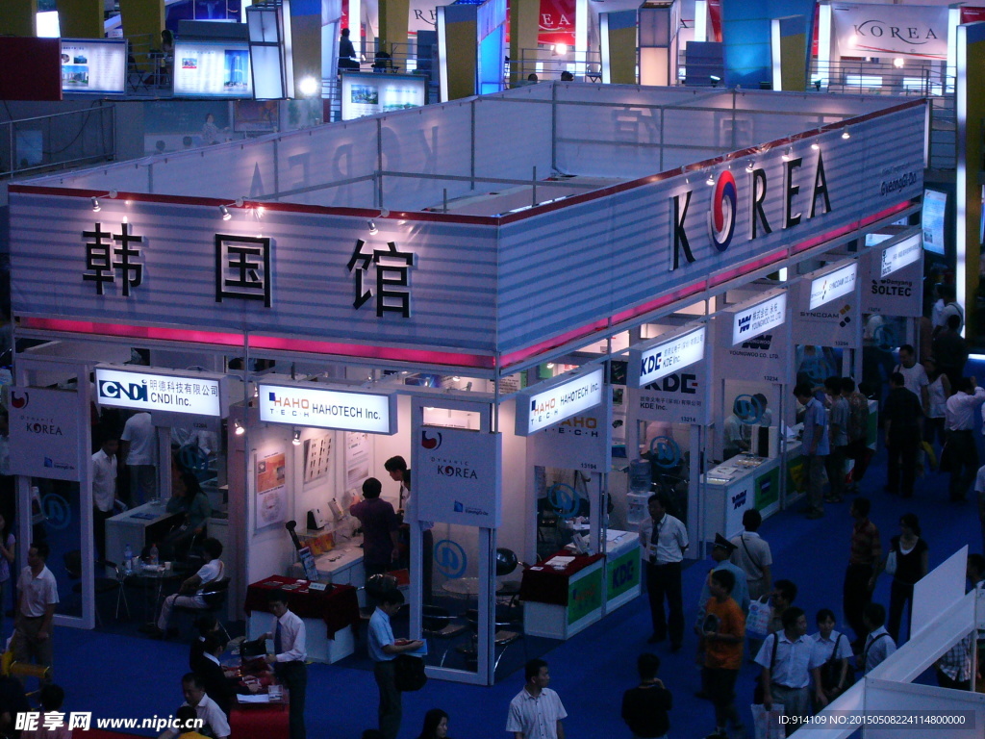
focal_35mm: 105
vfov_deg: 14.1
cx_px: 492
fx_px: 2988
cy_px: 370
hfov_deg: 18.7
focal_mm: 17.4
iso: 200
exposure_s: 1/30
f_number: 4.9
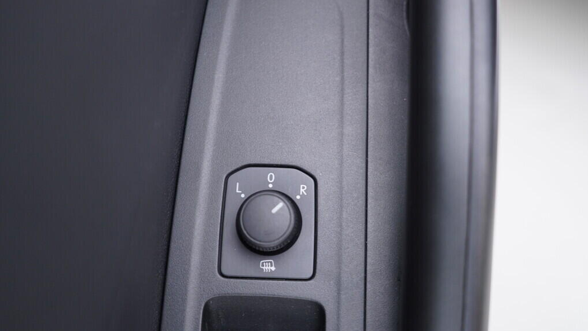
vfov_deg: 31.2
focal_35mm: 38
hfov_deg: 52.8
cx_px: 296
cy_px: 184
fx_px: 593
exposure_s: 1/40
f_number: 2.8
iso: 250
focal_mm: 24
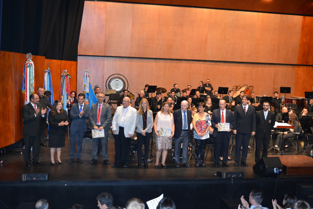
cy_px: 104
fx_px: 378
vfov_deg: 30.9
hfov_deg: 44.9
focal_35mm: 44
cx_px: 156
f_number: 4.2
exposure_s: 1/60
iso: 1100
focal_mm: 29
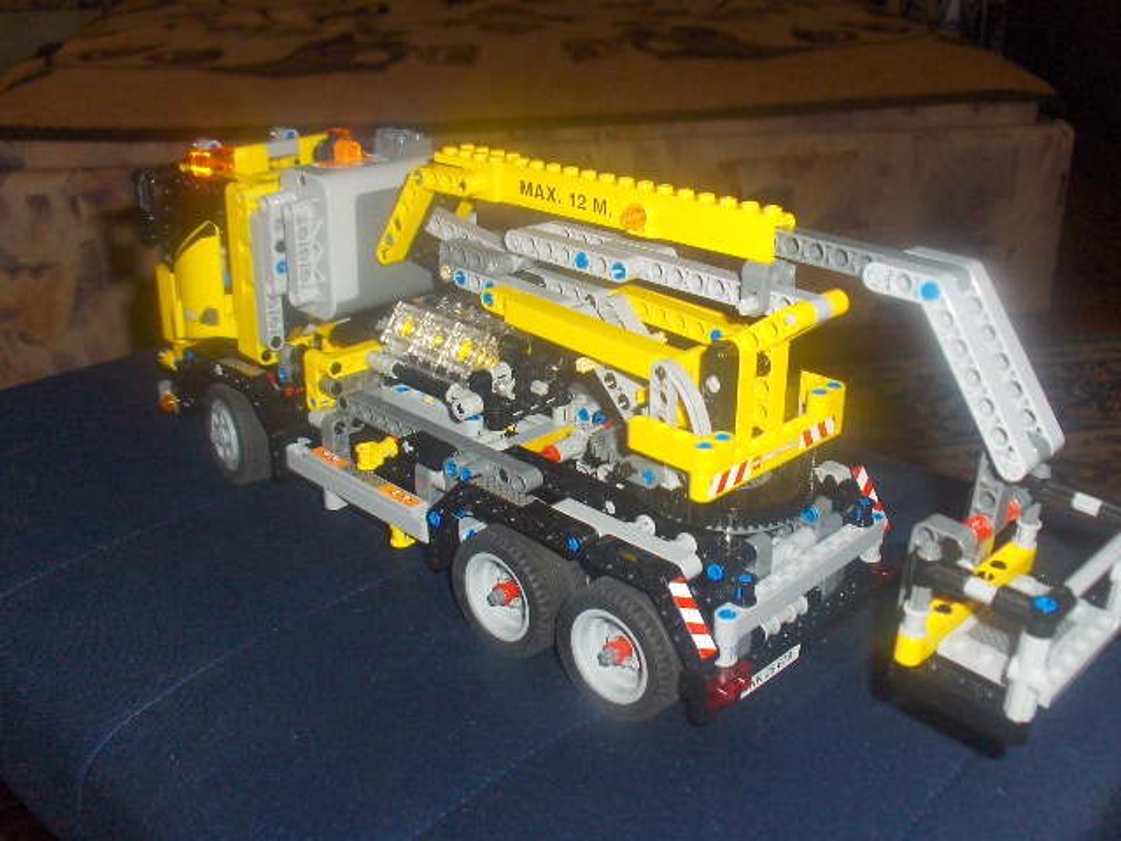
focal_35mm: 28
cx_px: 560
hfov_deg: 63.4
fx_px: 907
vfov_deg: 49.7
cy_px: 420
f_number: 2.8
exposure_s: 1/60
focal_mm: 5.8
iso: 50
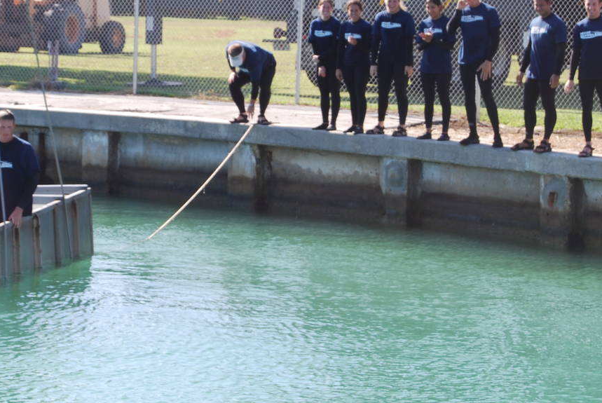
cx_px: 233
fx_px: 1590
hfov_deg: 21.4
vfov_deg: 14.4
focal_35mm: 95
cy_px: 100
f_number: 5.6
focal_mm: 34
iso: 100
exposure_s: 1/125
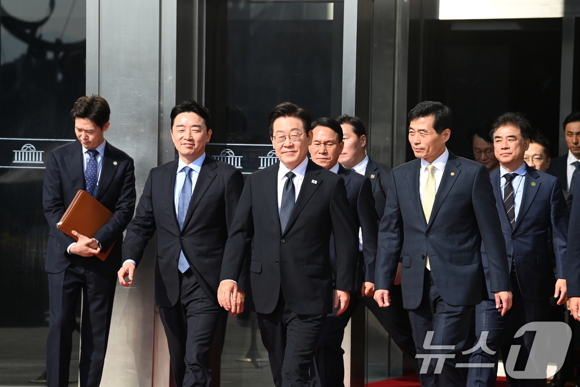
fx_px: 3222
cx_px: 290
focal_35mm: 200
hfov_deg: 10.3
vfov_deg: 6.9
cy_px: 194
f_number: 8
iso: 400
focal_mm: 200
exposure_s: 1/800
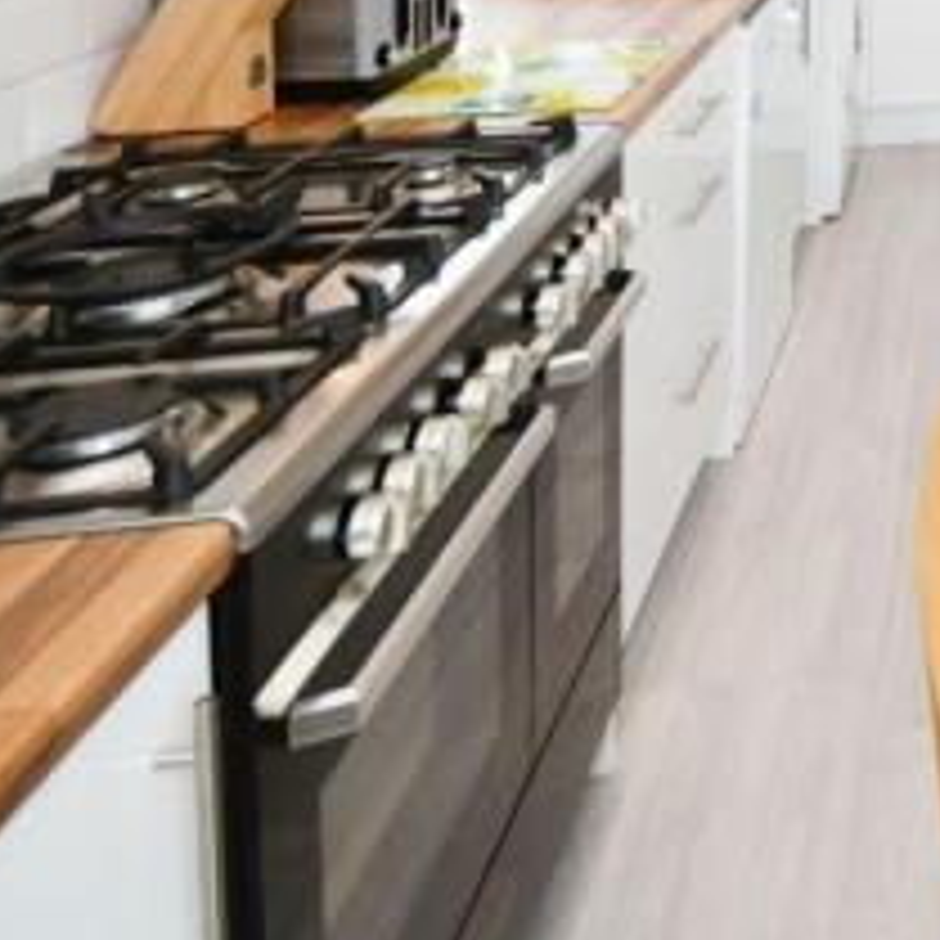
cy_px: 65
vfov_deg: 38.5
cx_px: 1379
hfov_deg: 28.6
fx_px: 1229
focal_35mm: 40
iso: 800
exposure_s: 1/100
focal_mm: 10
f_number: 7.1
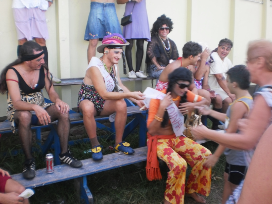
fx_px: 283
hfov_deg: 51.4
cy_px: 102
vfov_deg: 39.7
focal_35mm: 36
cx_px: 136
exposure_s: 1/40
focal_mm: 6.3
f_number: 3.1
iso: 100
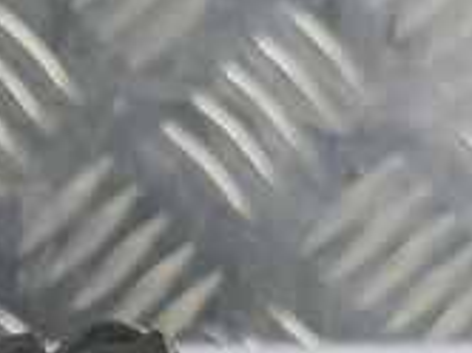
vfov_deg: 7.7
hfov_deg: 11.7
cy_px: 1085
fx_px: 2274
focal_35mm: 167
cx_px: 23
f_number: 1.6
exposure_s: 1/50
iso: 91
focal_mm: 4.11
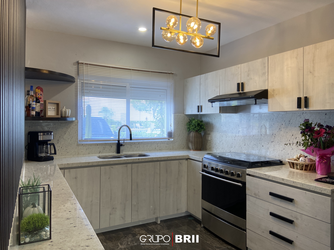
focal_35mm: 26
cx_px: 167
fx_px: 251
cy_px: 125
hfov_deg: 67.3
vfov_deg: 53.1
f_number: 1.8
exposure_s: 1/60
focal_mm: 4.25
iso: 80
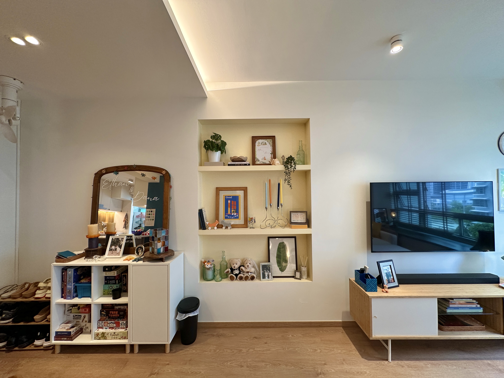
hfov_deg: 102.1
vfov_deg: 85.7
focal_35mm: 14
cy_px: 189
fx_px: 204
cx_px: 252
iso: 160
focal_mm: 2.22
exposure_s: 1/100
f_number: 2.2
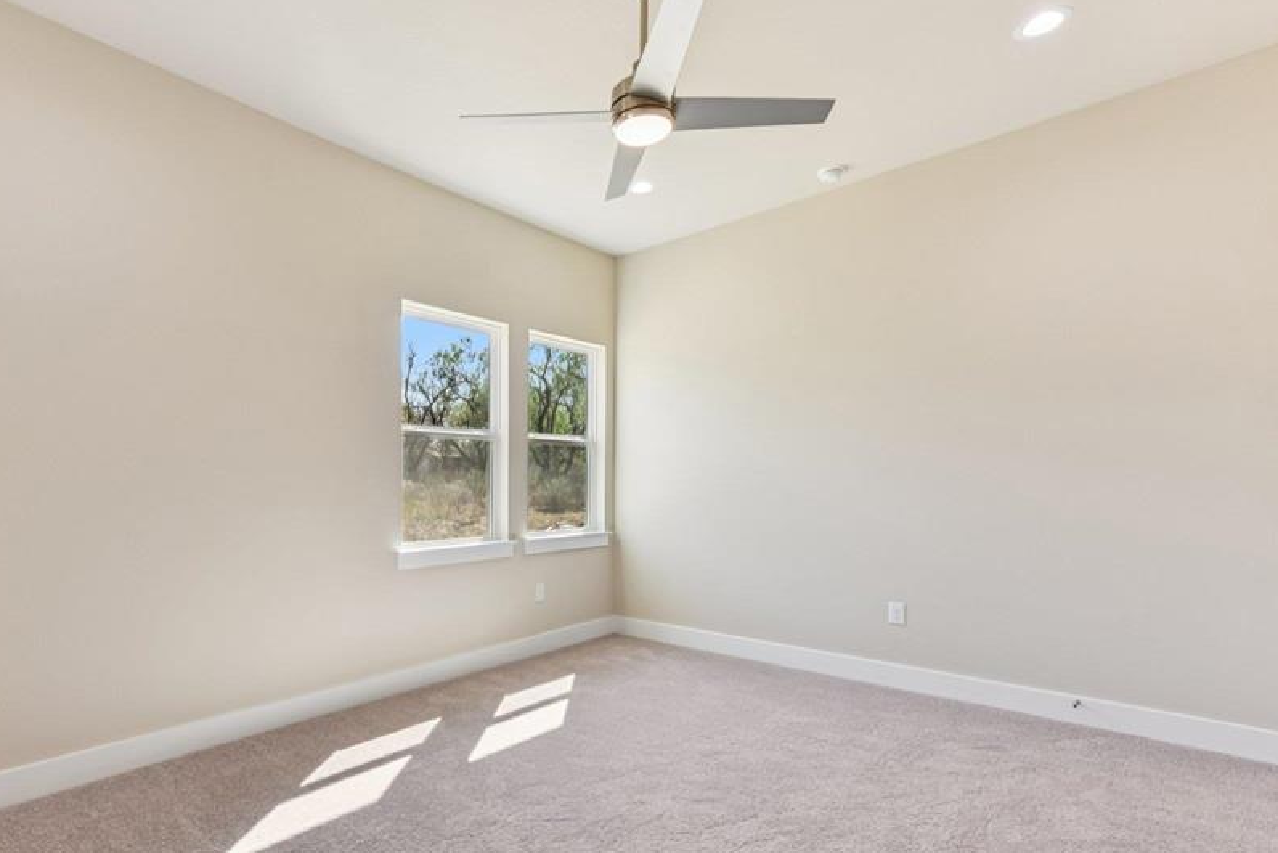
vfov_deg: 67.1
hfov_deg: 89.0
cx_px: 522
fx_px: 639
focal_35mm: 18
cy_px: 489
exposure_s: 1/15
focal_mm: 14
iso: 100
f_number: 8
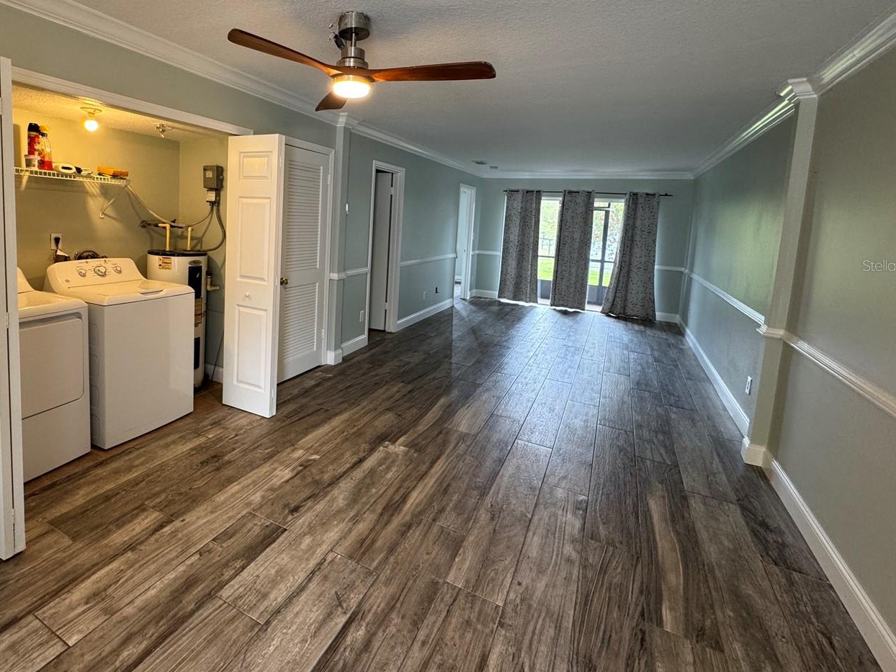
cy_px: 265
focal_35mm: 18
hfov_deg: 86.6
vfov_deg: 70.8
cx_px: 354
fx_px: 466
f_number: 2.2
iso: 160
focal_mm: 2.22
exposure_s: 1/60
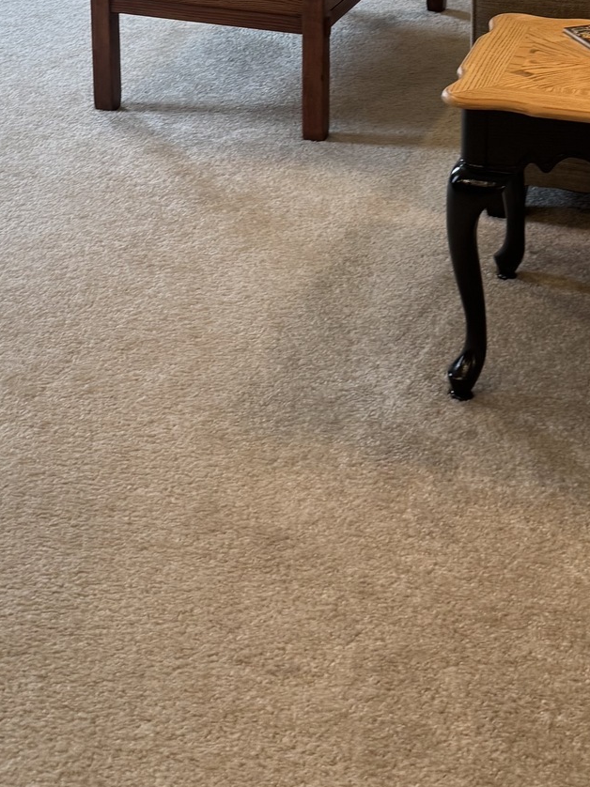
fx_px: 1501
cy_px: -86
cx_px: 298
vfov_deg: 26.9
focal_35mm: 66
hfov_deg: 22.2
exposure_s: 1/120
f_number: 1.78
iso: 160
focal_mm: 6.76
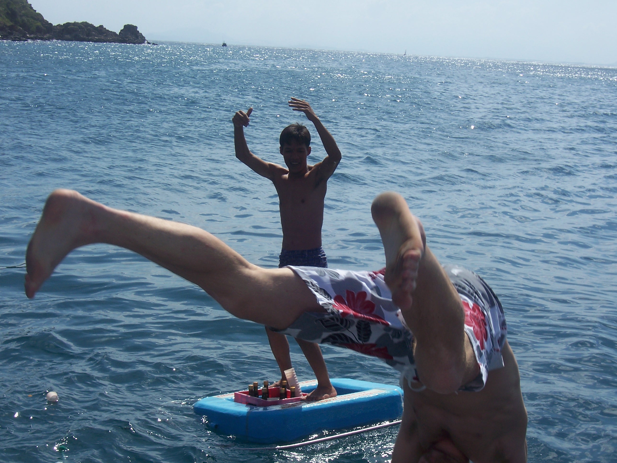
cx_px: 308
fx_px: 1248
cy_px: 232
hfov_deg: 27.8
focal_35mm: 70
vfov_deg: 21.0
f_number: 6.3
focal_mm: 12
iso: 80
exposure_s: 1/640
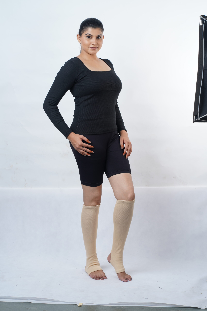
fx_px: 733
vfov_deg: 23.9
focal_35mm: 85
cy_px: 156
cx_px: 104
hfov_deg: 16.1
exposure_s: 1/160
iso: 100
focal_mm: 85
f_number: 14
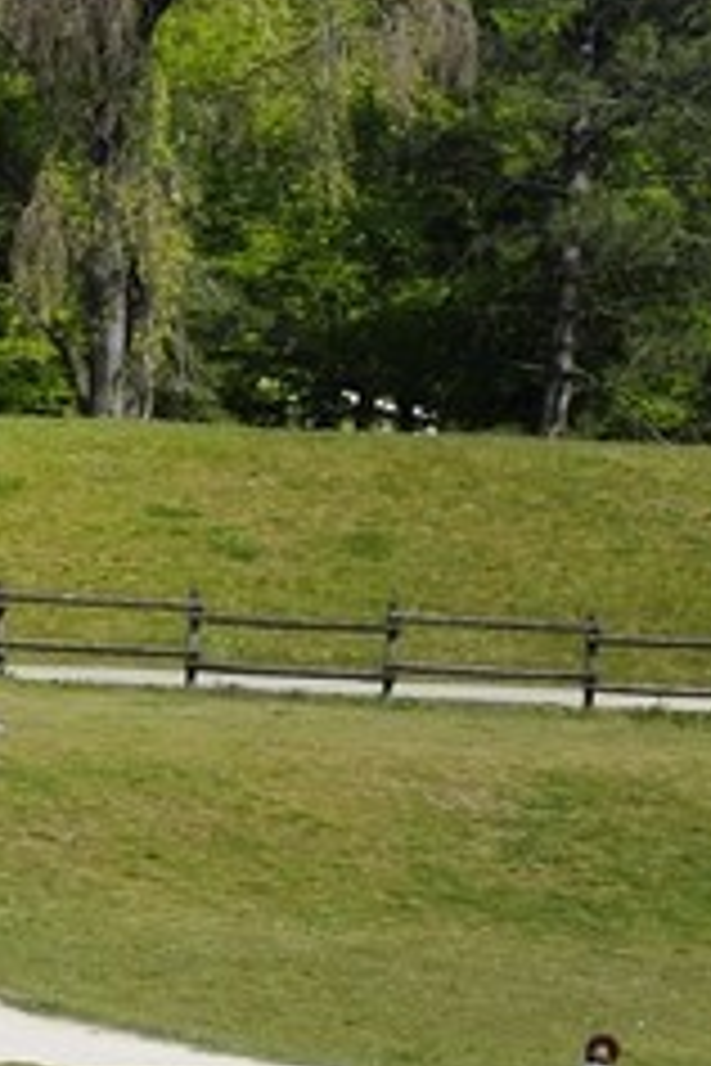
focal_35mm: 310
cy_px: 888
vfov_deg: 6.6
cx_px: -1953
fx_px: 9183
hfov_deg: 4.2
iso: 200
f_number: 13
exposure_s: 1/320
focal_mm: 46
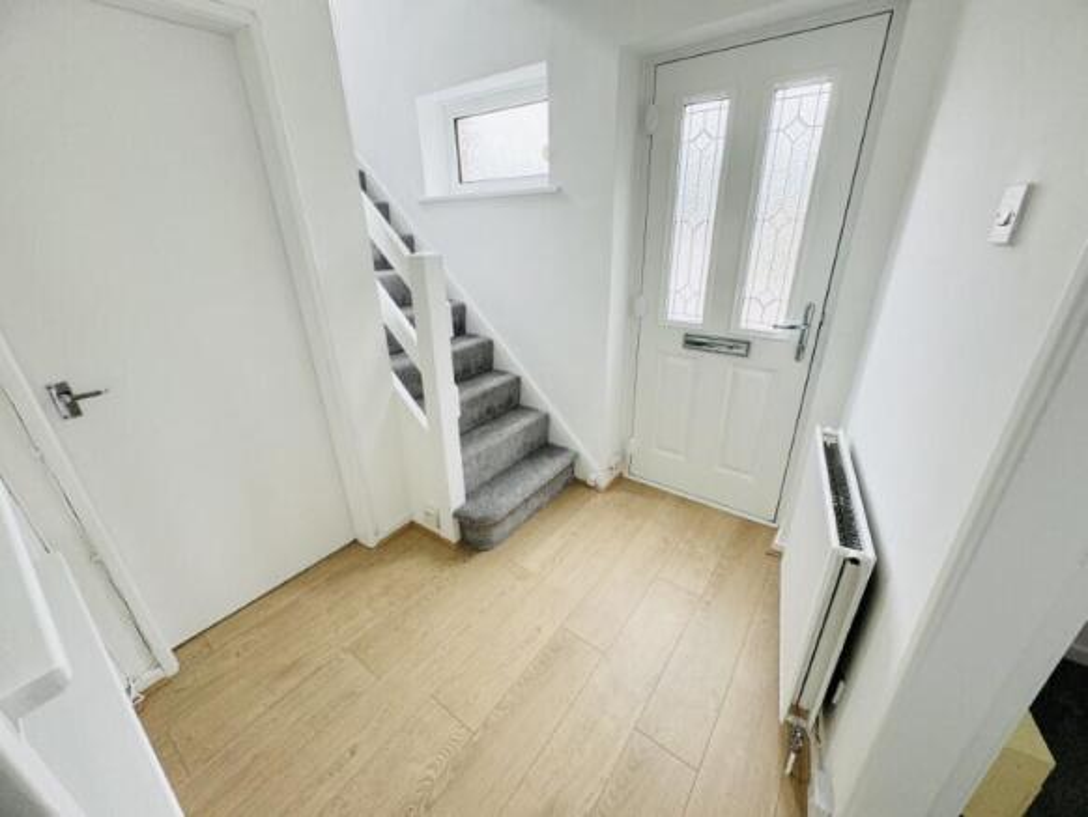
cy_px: 408
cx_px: 544
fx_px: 440
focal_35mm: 14
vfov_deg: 85.7
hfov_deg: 102.0
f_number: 2.2
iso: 100
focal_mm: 2.22
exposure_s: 1/99
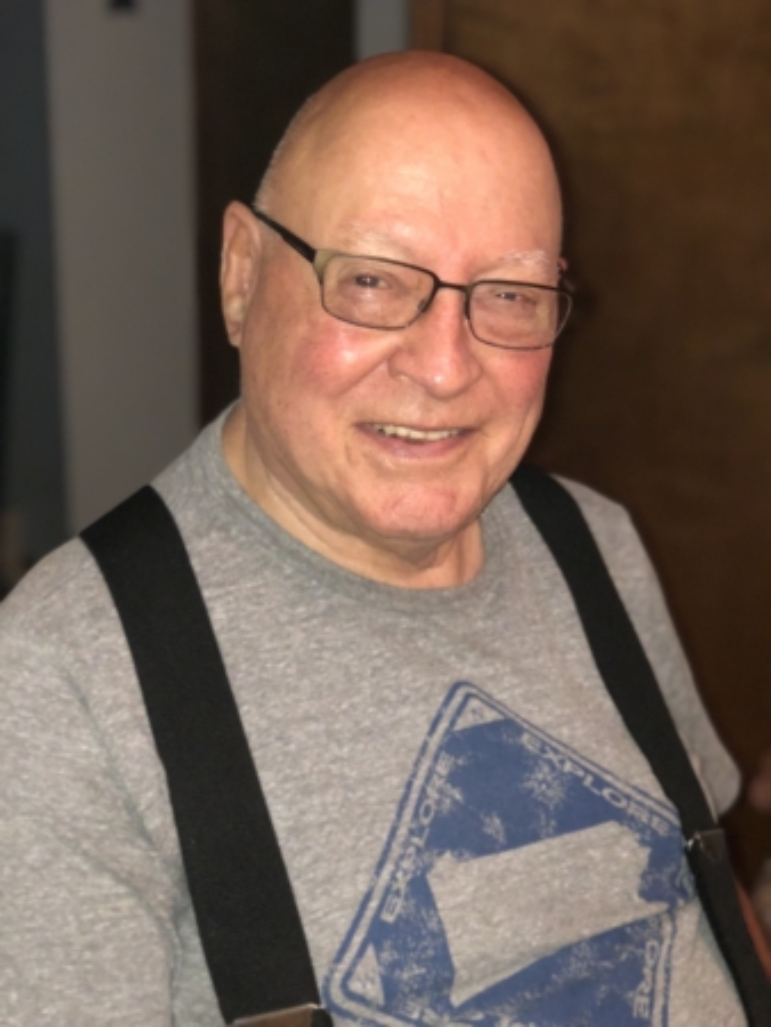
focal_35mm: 57
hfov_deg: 25.7
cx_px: 386
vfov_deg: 33.8
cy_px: 514
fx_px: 1691
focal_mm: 6.6
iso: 640
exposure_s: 1/60
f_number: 2.8
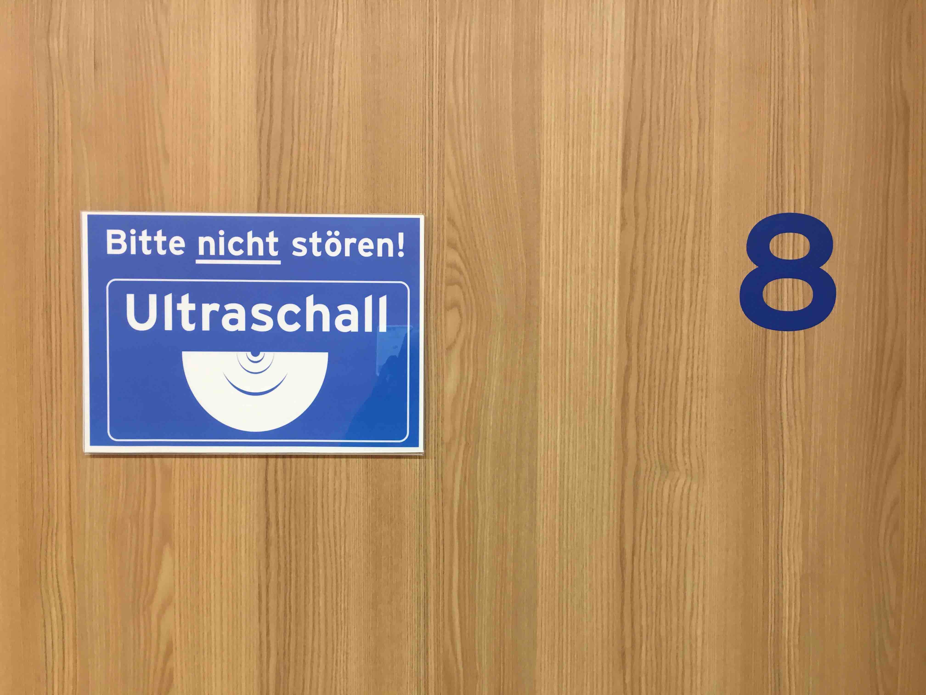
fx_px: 776
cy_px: 348
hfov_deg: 61.7
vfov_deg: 48.2
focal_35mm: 29
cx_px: 463
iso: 80
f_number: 2.2
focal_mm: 4.15
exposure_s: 1/33
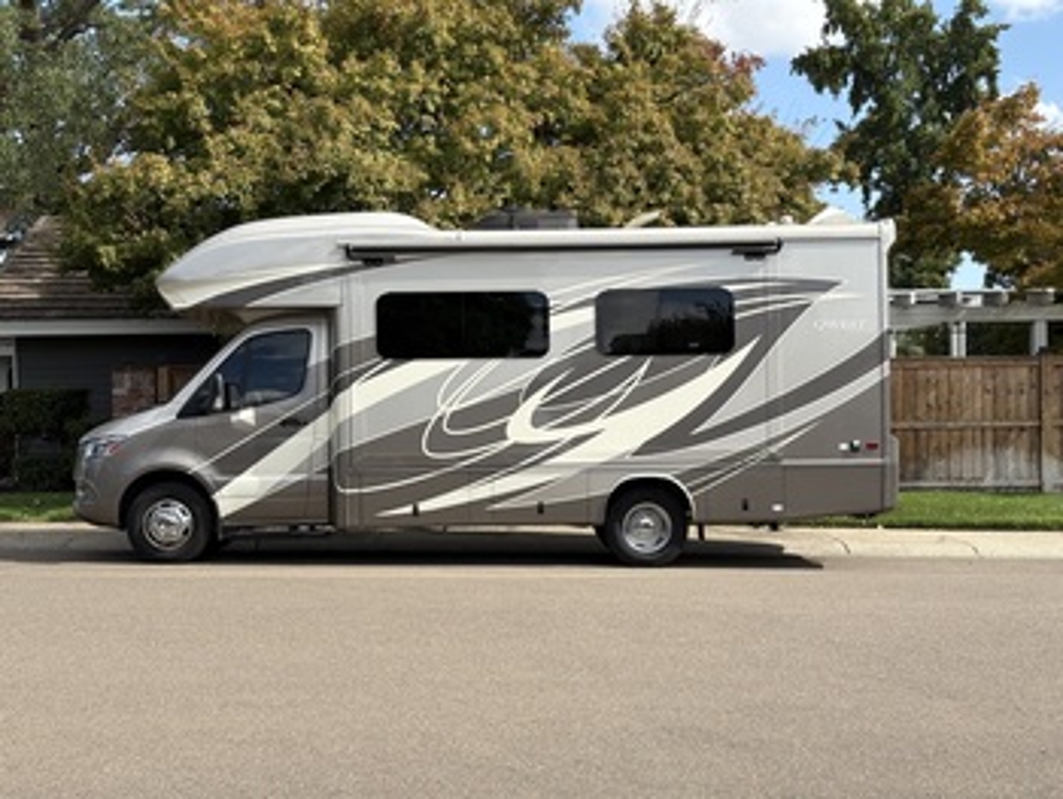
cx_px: 532
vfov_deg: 28.1
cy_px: 400
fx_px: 1598
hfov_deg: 36.8
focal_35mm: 52
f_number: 1.6
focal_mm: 5.96
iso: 32
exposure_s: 1/1848
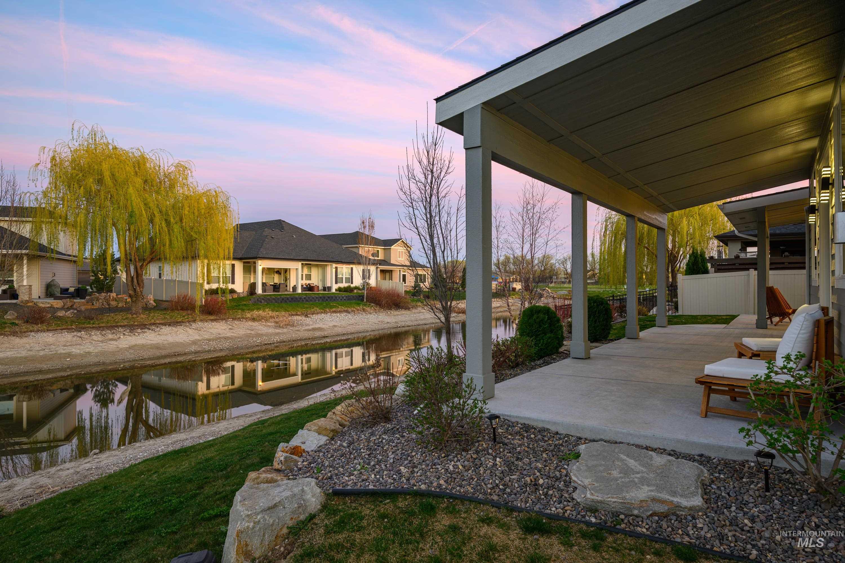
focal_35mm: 22
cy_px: 282
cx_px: 422
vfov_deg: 58.3
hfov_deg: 79.9
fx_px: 505
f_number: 9
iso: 160
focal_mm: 21.5
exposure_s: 1/2.5
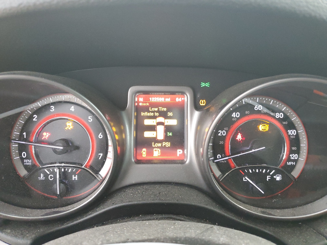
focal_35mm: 26
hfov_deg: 67.3
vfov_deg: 53.1
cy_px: 122
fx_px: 246
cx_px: 164
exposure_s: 1/40
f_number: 1.5
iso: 285
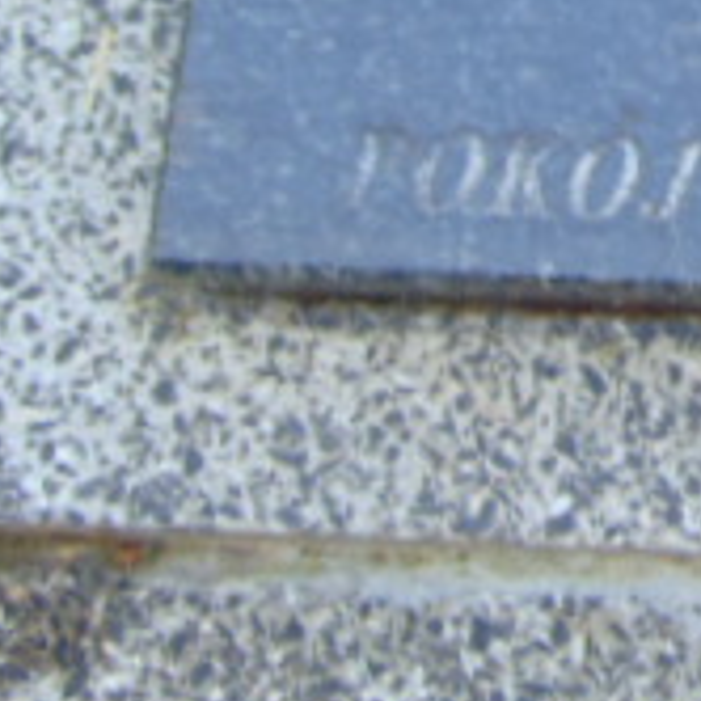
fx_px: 1947
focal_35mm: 85
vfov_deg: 19.4
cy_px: -114
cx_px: 997
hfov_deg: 18.5
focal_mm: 4.5
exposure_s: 1/50
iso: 80
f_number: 3
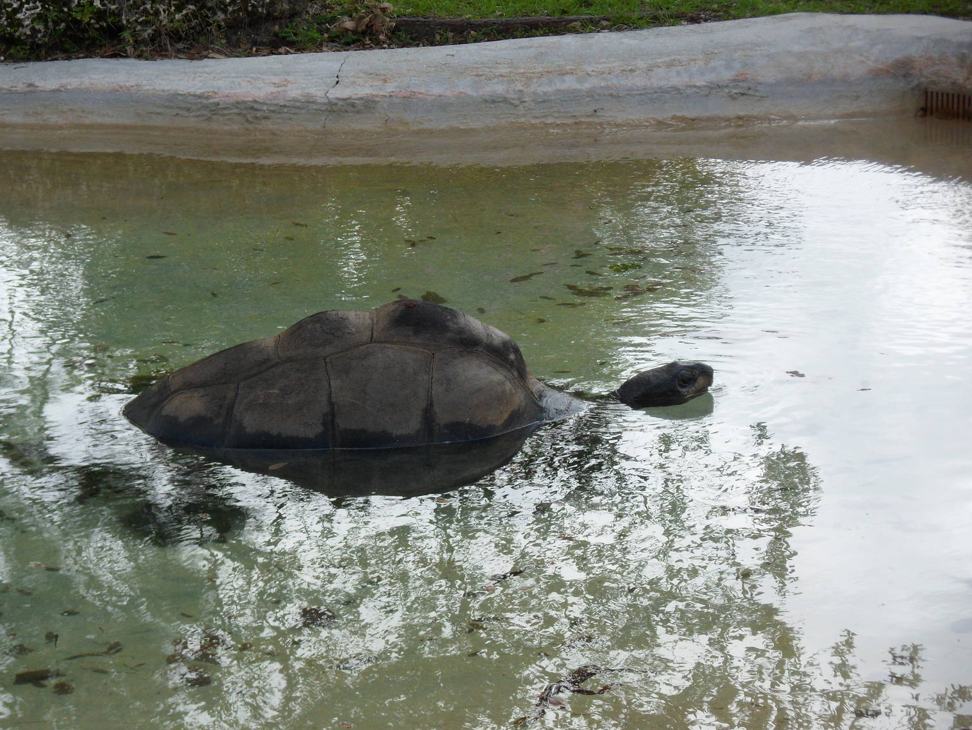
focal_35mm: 137
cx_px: 463
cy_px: 379
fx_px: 3847
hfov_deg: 14.4
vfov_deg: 10.8
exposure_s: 1/180
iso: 80
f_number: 5.4
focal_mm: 22.5
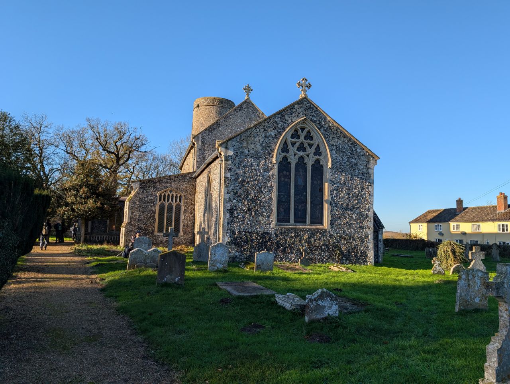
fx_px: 354
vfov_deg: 56.9
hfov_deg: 71.5
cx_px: 255
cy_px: 192
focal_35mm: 24
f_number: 1.68
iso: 21
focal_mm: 6.9
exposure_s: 1/728
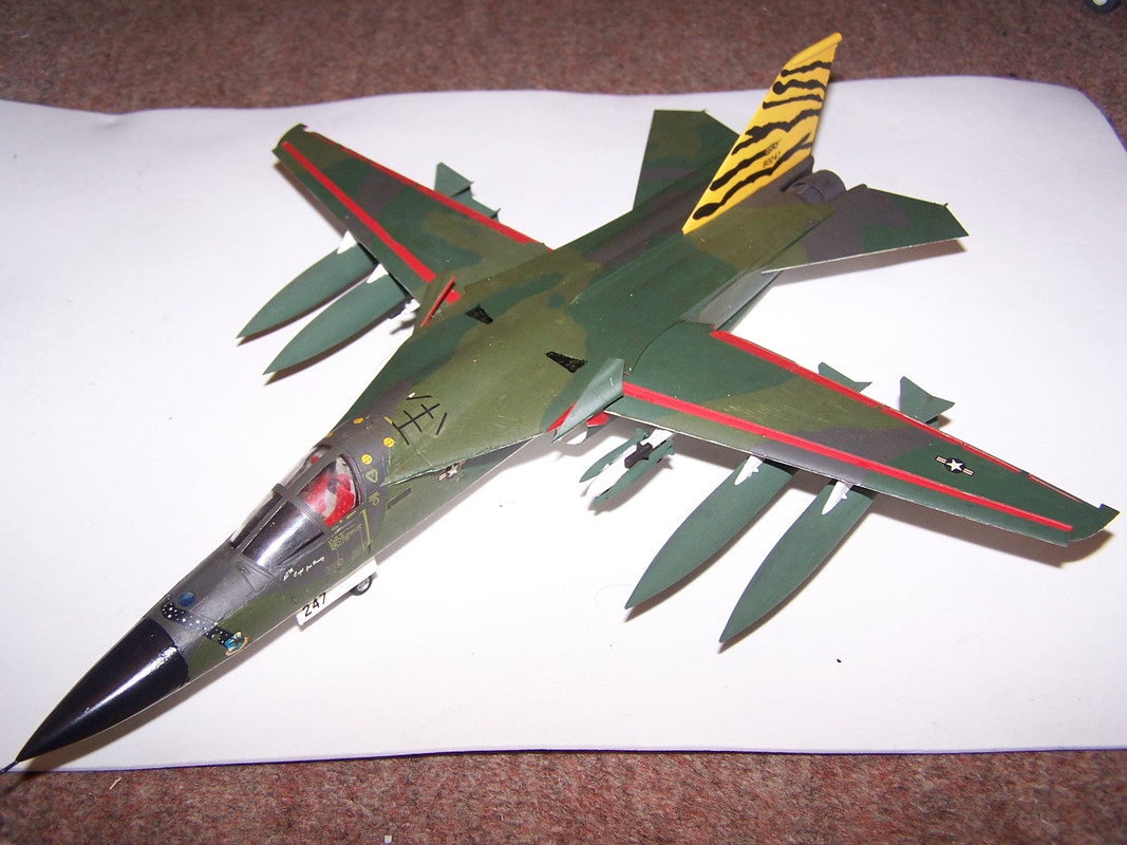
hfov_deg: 49.0
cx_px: 564
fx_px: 1237
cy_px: 422
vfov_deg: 37.7
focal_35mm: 38
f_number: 2.8
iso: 80
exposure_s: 1/60
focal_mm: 6.3
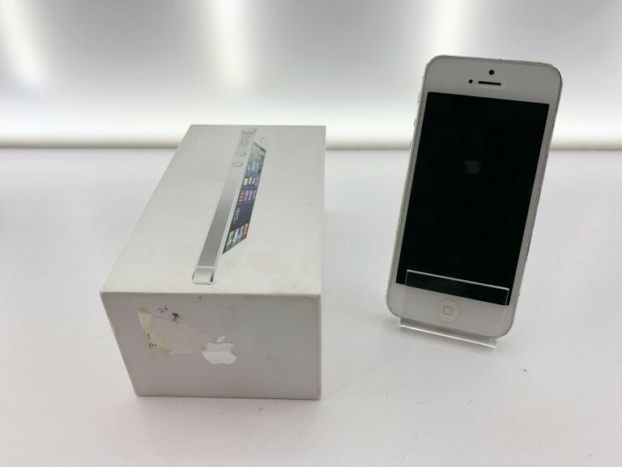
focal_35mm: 26
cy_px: 234
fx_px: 467
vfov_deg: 53.1
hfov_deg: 67.3
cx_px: 311
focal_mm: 4.25
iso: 40
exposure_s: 1/122
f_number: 1.8
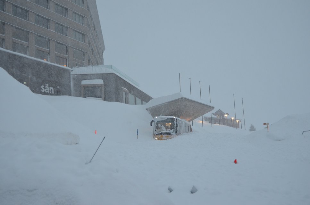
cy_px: 102
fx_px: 490
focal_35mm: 57
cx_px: 155
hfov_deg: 35.1
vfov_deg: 23.7
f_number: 4.8
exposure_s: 1/60
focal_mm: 38
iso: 800
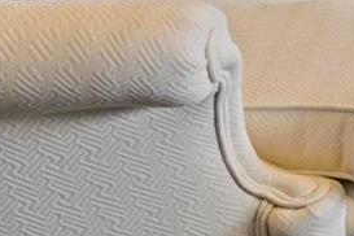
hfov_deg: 10.3
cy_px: -341
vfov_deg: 9.9
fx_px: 1180
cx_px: 1149
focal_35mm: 120
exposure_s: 1/3
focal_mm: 16
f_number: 8
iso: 500
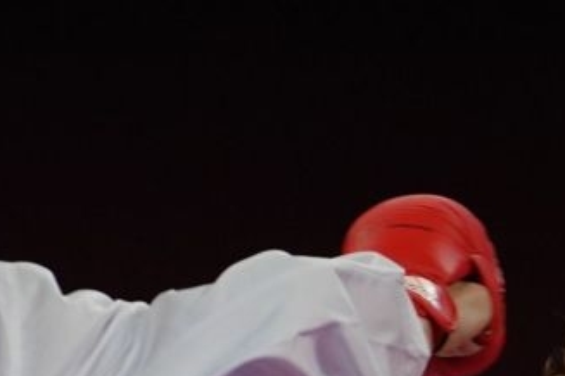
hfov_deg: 1.9
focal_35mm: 1090
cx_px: -261
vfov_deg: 1.3
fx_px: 17106
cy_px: 812
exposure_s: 1/1000
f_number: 2.8
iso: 1000
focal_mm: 198
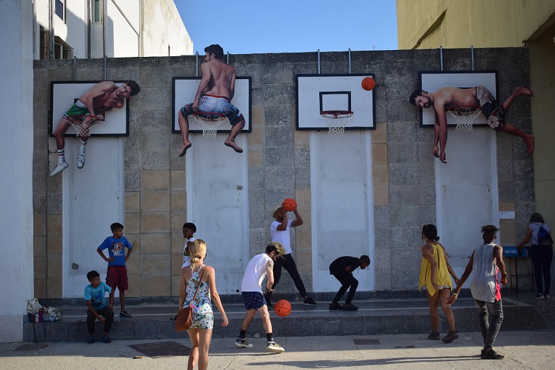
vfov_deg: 26.5
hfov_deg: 38.9
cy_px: 185
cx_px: 278
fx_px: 786
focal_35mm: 51
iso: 100
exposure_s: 1/800
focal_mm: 34
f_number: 4.5
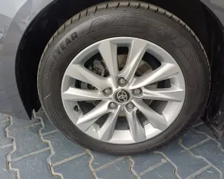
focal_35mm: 27
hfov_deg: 64.1
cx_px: 112
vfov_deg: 53.2
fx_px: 179
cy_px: 87
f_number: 1.8
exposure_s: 1/50
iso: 50
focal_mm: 4.65
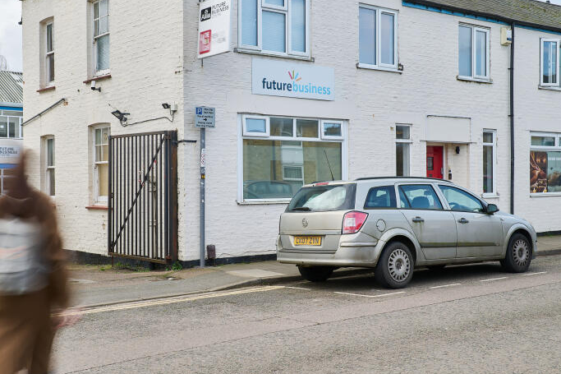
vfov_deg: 28.1
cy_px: 185
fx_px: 748
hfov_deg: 40.9
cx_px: 217
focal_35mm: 48
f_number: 5.6
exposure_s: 1/2.5
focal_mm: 32
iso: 80
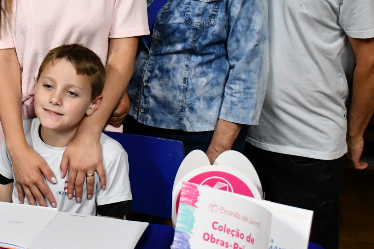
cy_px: 29
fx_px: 758
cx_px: 58
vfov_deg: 18.4
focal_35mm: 73
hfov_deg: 27.0
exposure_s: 1/60
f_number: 3.8
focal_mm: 23
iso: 5000
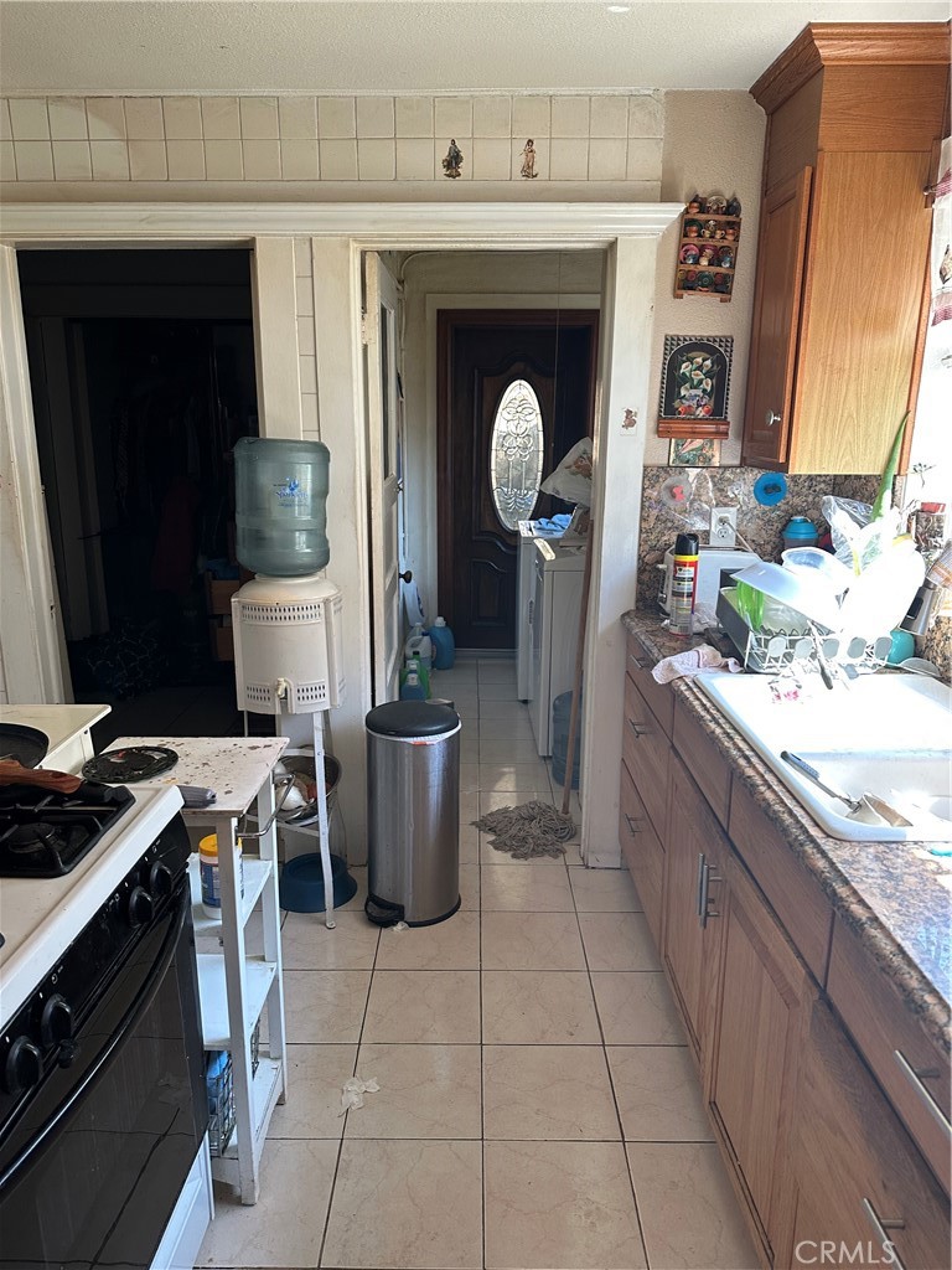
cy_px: 635
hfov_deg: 56.8
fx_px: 880
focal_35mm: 24
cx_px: 476
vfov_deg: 71.6
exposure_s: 1/120
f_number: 1.78
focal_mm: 6.86
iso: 160
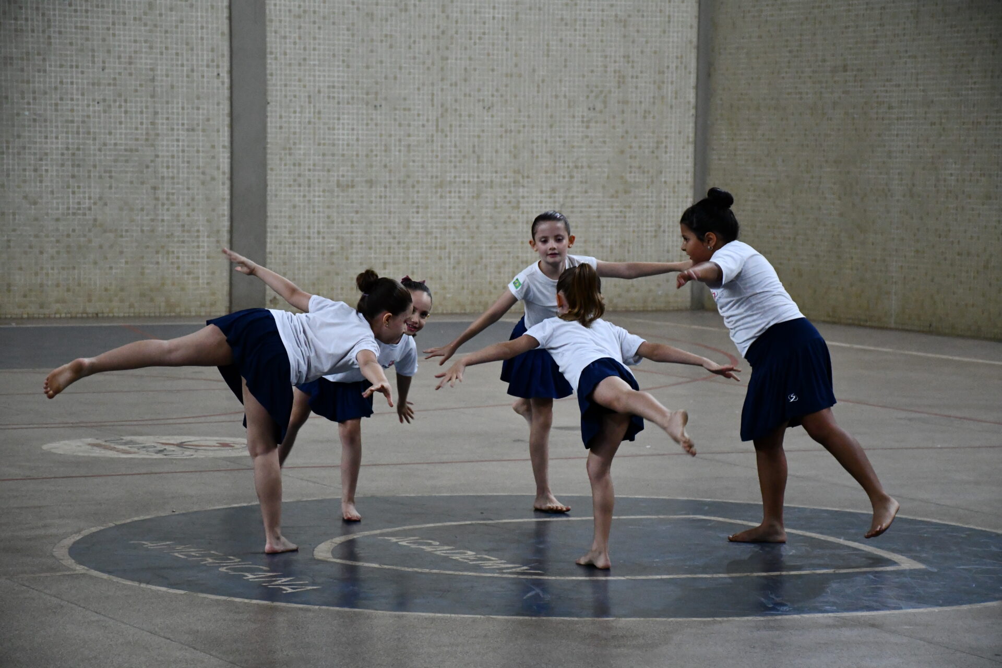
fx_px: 3340
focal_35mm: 120
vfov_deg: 11.4
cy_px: 334
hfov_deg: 17.1
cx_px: 501
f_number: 5.3
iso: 4500
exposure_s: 1/125
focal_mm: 80
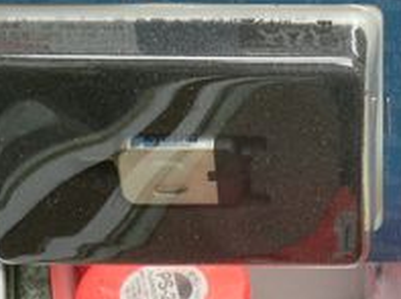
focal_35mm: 89
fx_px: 1029
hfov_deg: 21.3
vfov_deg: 16.5
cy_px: 113
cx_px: 401
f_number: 2.8
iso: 150
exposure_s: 1/15
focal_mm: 5.8
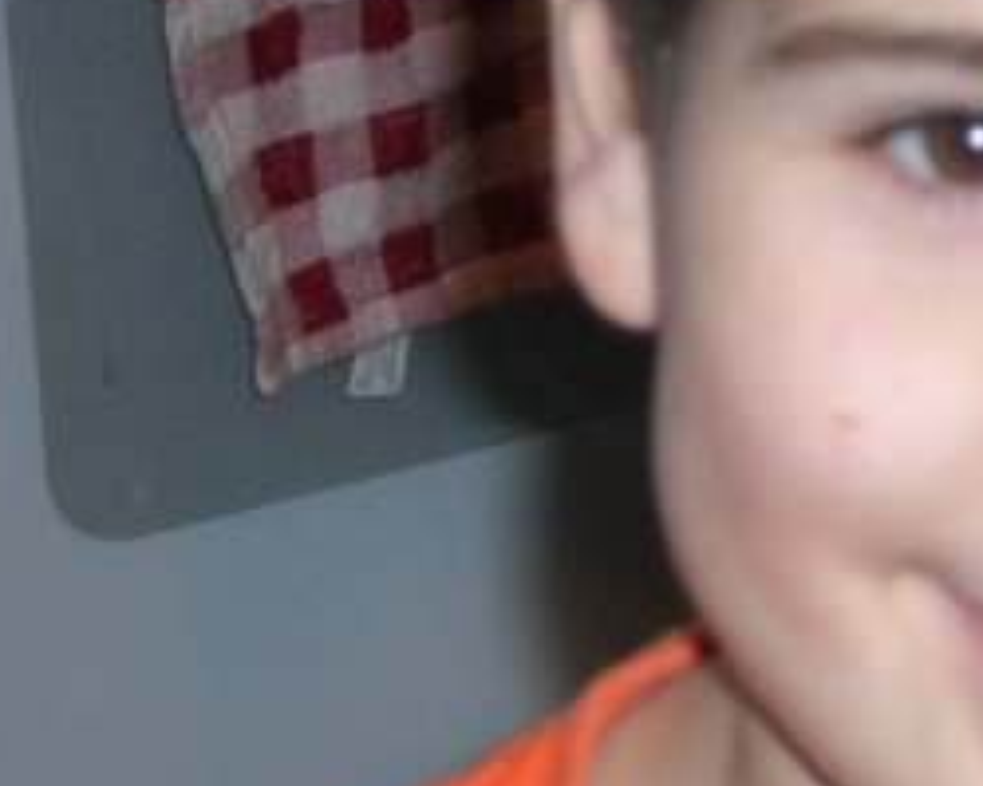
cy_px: 446
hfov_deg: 6.7
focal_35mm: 286
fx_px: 8317
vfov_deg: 5.4
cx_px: 955
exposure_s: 1/60
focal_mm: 18.9
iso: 200
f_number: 5.9
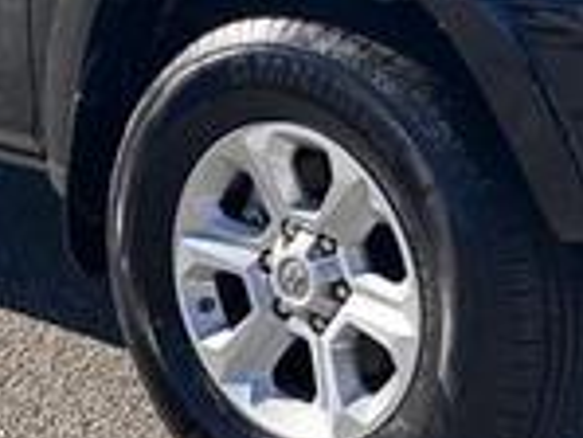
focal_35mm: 81
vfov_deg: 17.7
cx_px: 293
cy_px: -16
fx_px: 1365
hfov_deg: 24.1
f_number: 1.78
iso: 80
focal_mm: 6.86
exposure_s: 1/2525
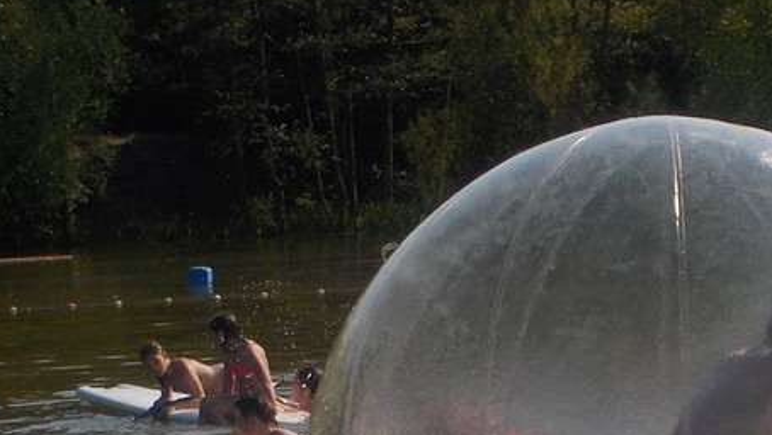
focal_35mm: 221
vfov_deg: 5.5
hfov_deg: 9.7
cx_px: 583
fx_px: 4527
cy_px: 634
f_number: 5.9
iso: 125
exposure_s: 1/640
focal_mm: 12.3
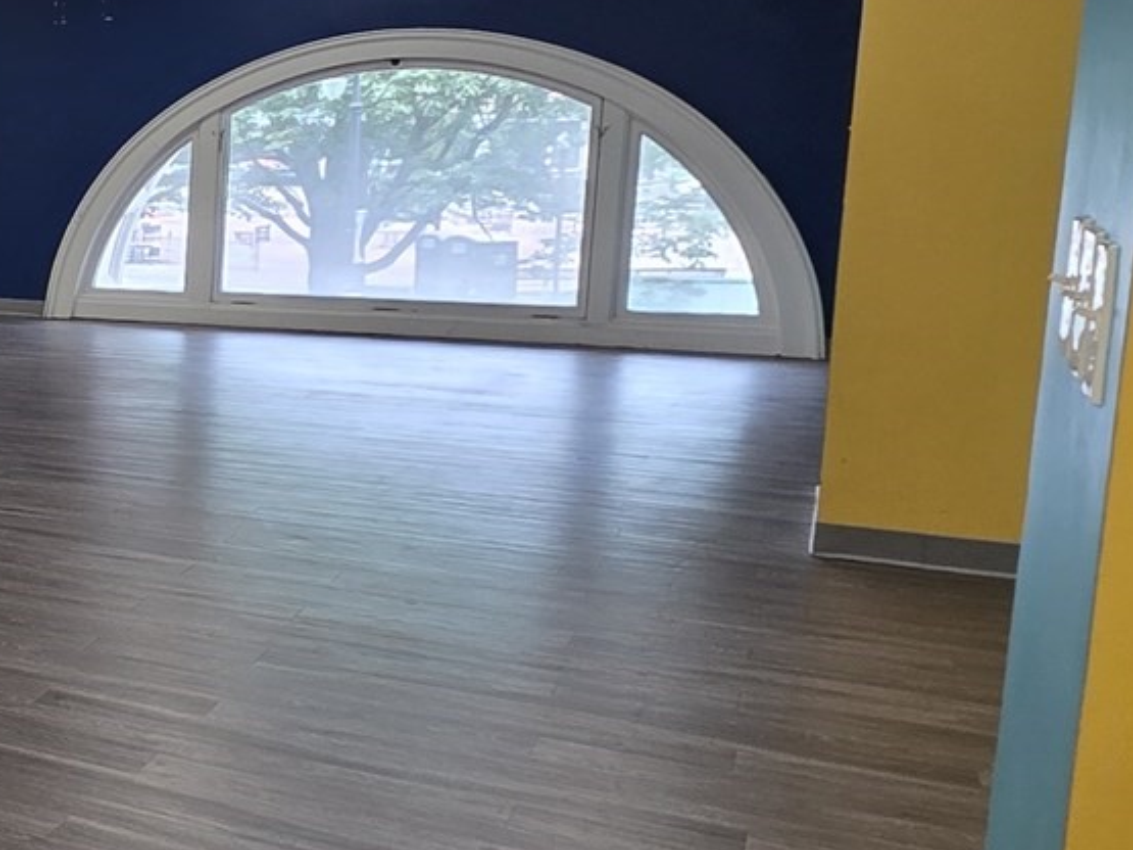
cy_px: 360
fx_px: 1571
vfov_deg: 30.2
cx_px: -847
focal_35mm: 48
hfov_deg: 23.2
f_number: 1.9
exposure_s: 1/120
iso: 125
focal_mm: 2.2
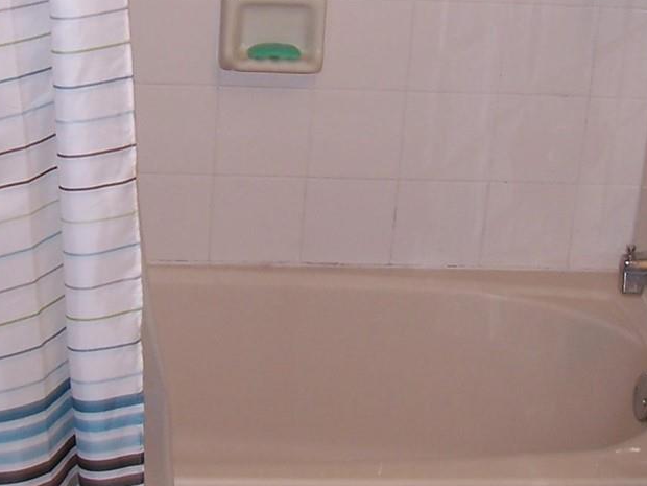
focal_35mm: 98
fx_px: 1832
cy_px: 85
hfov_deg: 20.0
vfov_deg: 15.0
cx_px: 223
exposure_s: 1/60
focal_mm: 6.3
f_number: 2.8
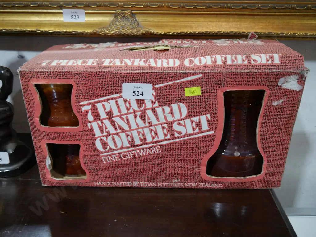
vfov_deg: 46.8
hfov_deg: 59.9
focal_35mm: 30
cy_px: 118
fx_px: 274
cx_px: 158
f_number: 3.6
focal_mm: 15
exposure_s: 1/60
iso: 400
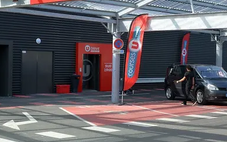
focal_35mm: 77
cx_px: 126
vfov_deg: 17.0
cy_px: 68
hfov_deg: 26.8
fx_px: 477
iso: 200
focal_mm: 28
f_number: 8
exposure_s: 1/250
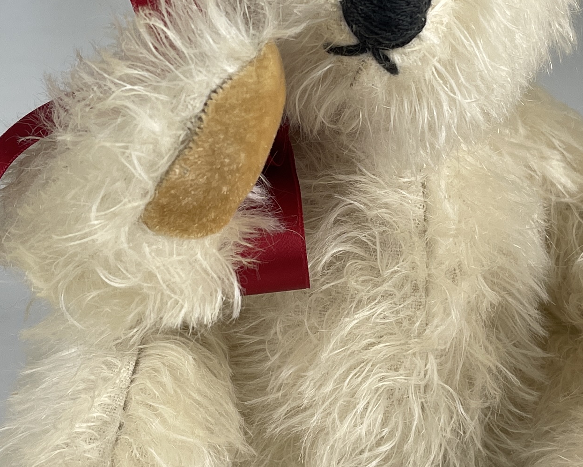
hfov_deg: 24.1
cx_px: 313
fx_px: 1363
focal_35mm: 79
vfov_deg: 19.4
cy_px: 195
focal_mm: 5.1
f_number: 1.6
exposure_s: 1/190
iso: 32
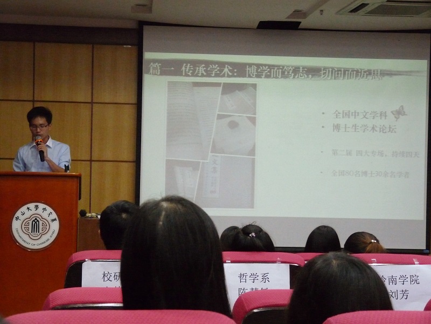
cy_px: 162
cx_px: 216
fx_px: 934
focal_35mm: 75
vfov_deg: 19.6
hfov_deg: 26.0
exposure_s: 1/50
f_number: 3.4
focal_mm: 13.3
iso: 800
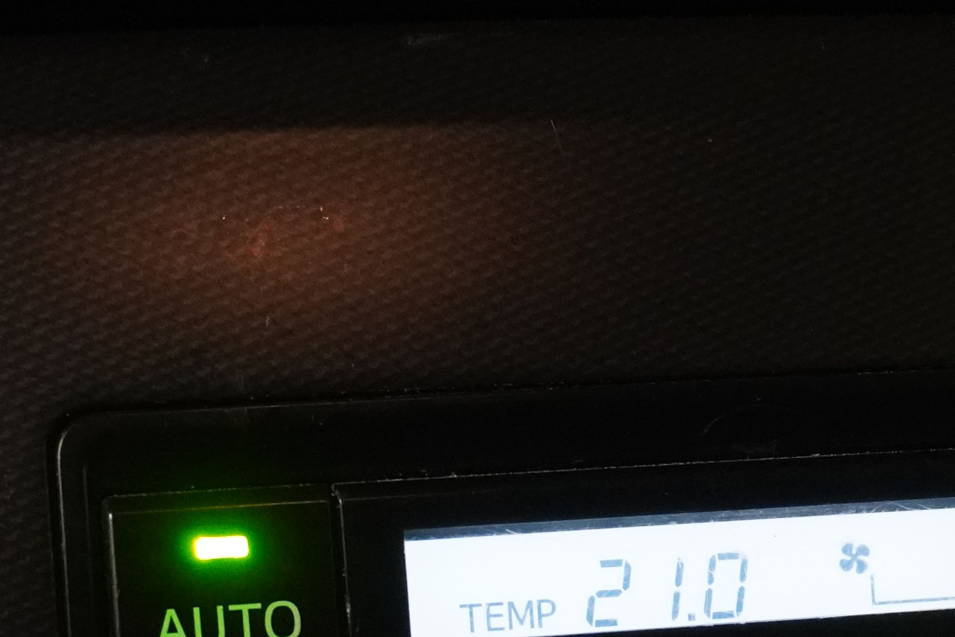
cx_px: 696
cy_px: 673
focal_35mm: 118
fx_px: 3143
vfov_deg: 11.4
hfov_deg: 17.2
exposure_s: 1/50
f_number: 4.5
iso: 3200
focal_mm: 27
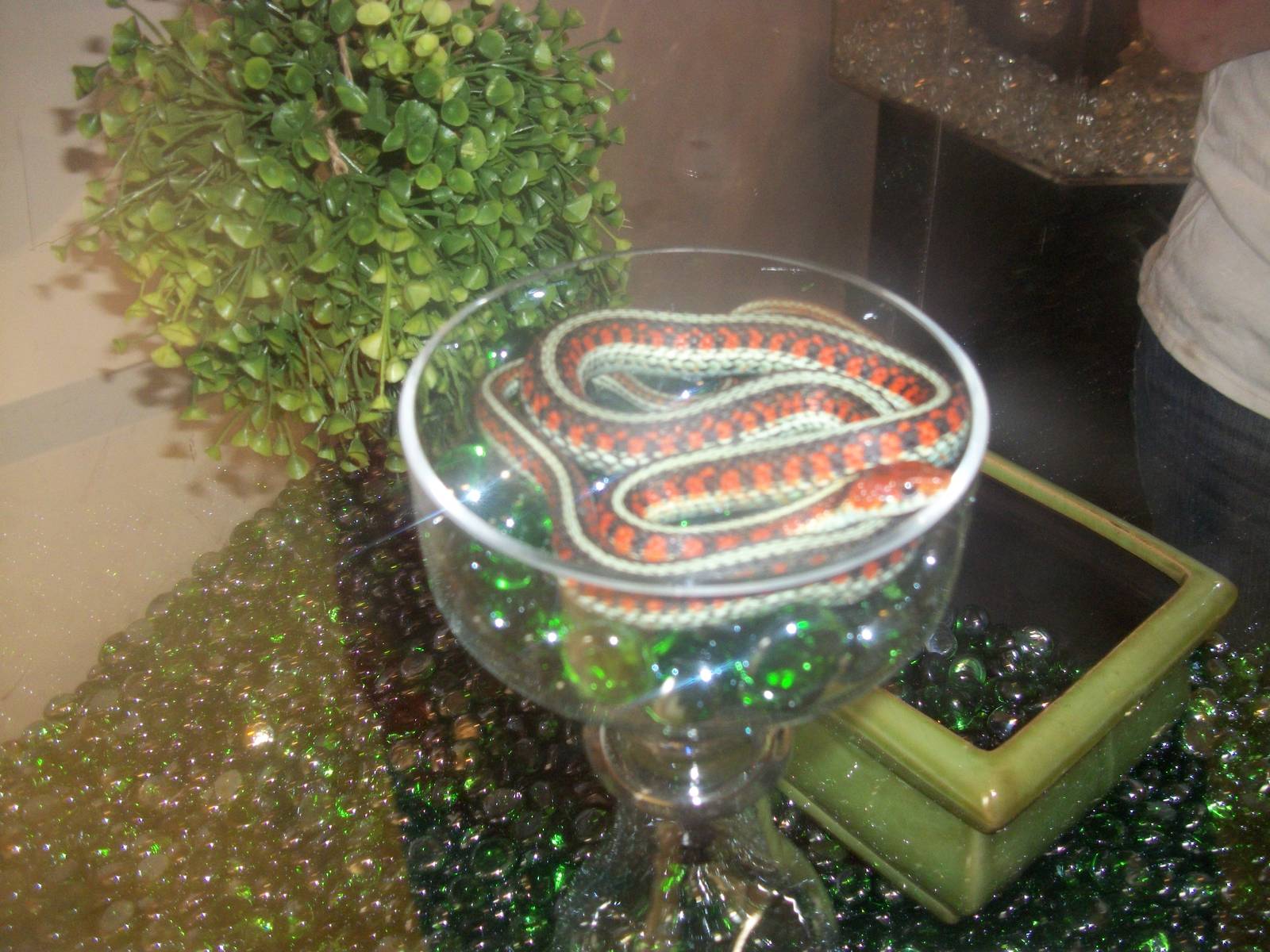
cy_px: 476
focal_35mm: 32
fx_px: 1174
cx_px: 635
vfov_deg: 44.2
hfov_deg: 56.8
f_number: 2.9
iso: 160
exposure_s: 1/30
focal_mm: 5.7
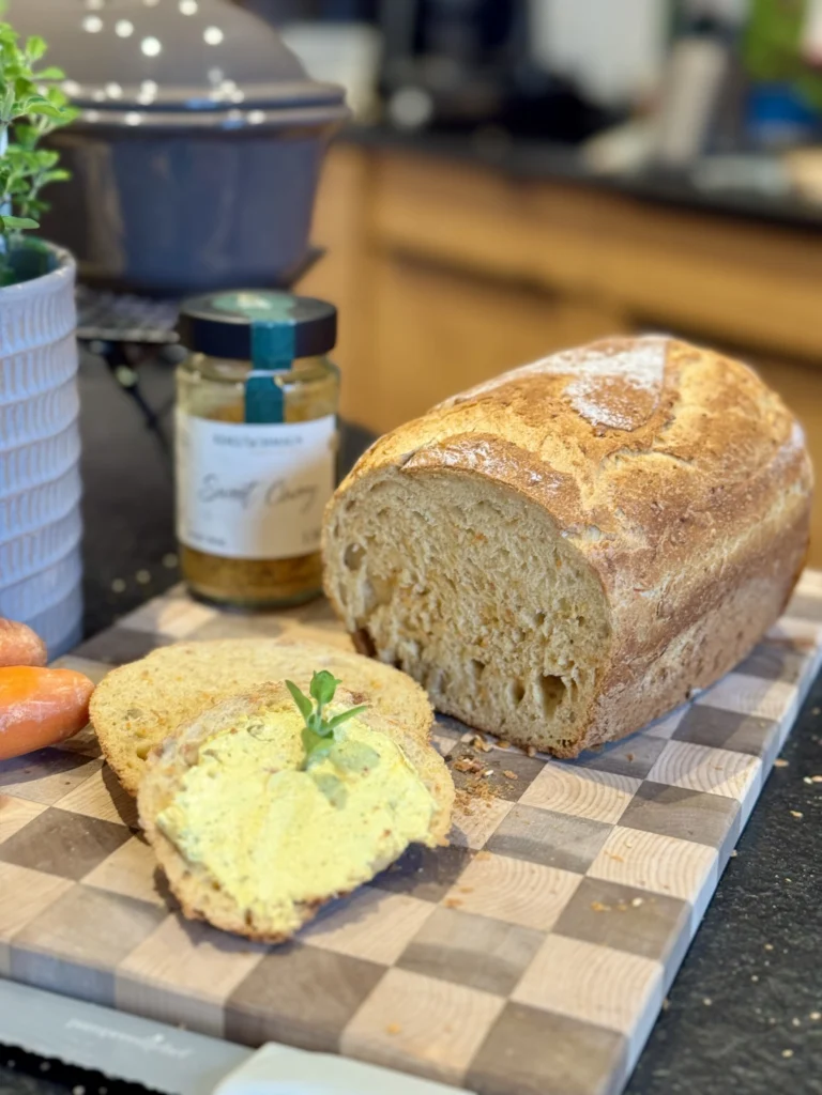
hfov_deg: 30.3
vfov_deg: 39.7
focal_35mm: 48
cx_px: 411
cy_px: 548
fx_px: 1520
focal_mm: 6.76
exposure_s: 1/50
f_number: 1.78
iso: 100
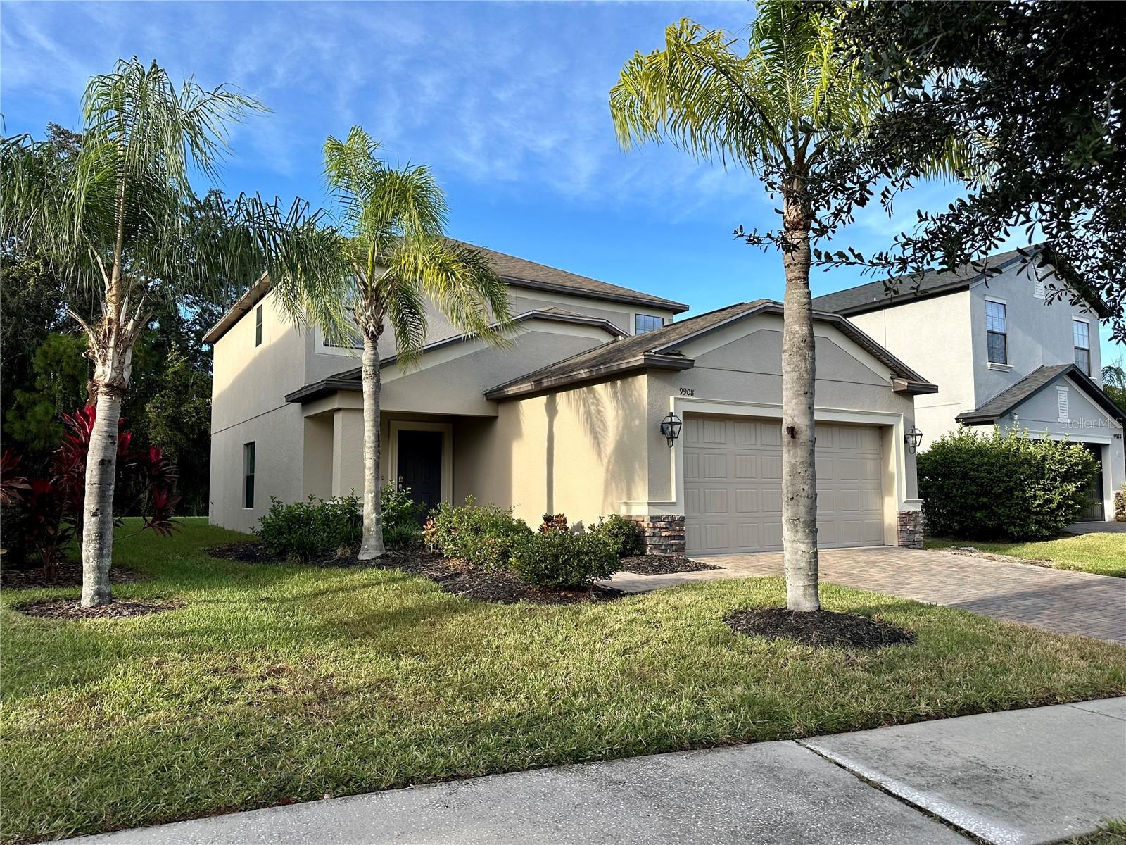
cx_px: 563
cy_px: 422
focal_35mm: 24
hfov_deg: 71.6
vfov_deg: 56.8
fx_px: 781
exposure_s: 1/1562
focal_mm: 6.86
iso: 80
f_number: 1.78
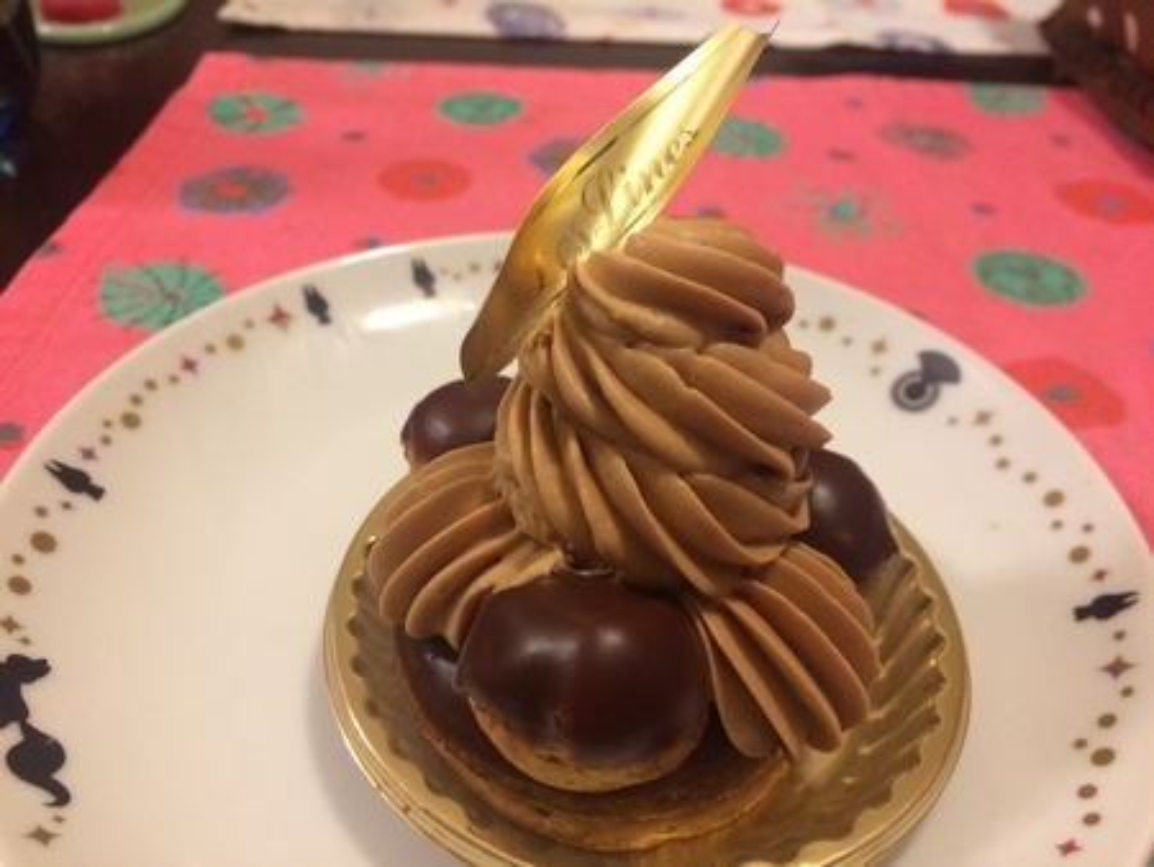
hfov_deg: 61.6
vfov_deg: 48.3
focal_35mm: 29
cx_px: 577
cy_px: 434
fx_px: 967
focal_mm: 4.15
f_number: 2.2
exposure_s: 1/33
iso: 320
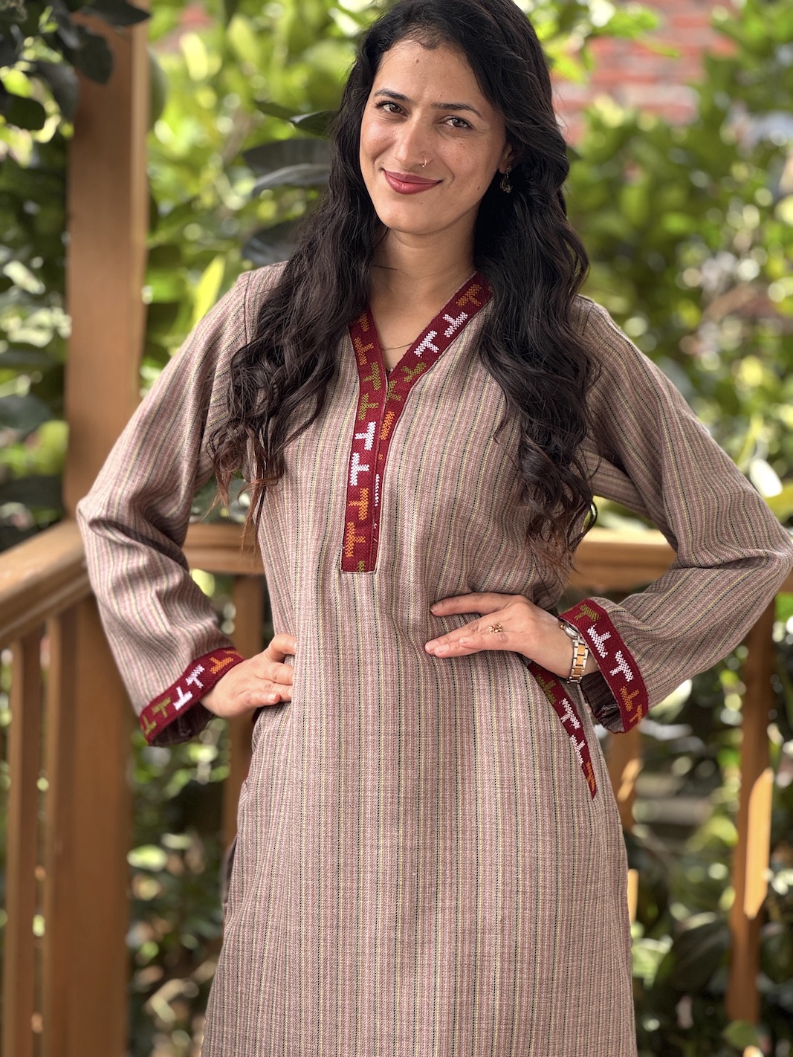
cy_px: 528
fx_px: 2351
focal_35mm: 77
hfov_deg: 19.1
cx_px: 396
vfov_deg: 25.3
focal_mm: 9
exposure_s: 1/99
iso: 50
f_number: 2.8
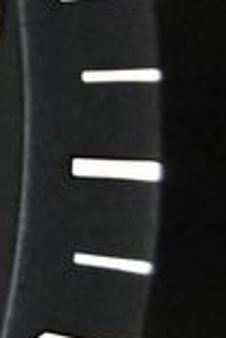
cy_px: -13
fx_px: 4527
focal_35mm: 482
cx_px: -1040
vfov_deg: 4.3
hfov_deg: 2.7
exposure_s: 1/125
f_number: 5.6
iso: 6400
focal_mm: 30.5
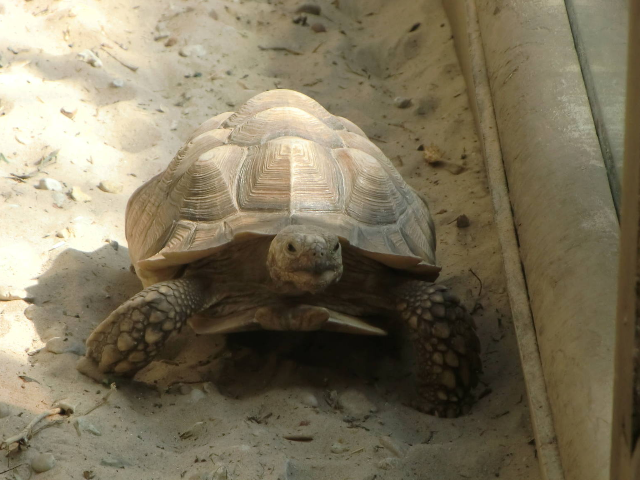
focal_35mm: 250
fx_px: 4622
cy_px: 249
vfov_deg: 5.9
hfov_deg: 7.9
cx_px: 322
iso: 250
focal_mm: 43
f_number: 5.8
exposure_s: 1/250
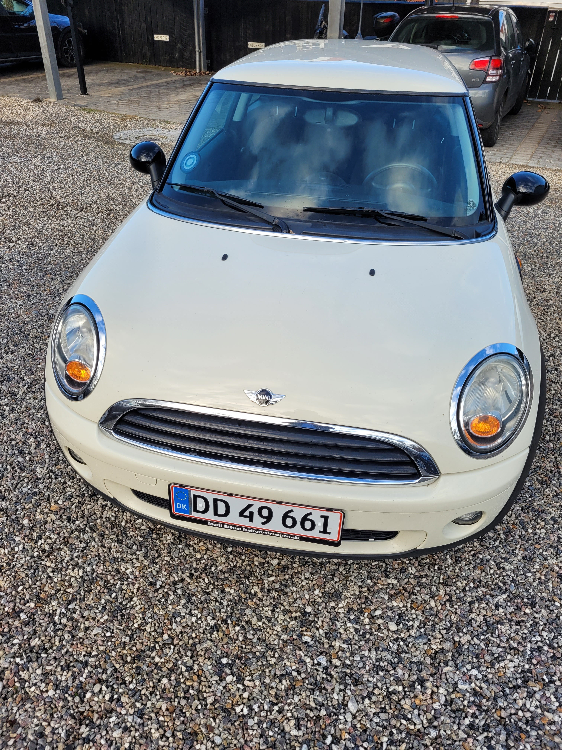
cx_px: 281
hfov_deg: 53.1
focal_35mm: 26
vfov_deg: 67.3
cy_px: 375
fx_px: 563
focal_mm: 5.4
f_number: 1.8
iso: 40
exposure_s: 1/621
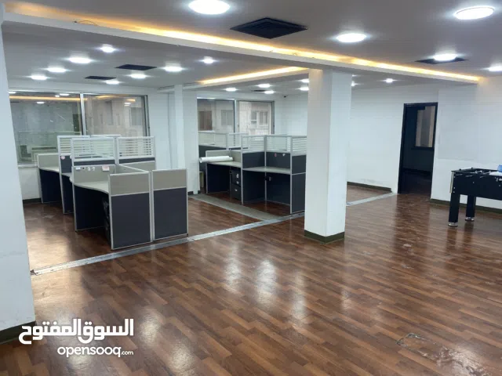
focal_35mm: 26
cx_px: 251
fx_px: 377
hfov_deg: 67.3
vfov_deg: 53.1
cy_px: 188
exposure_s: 1/100
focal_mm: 4.25
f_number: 1.8
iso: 64
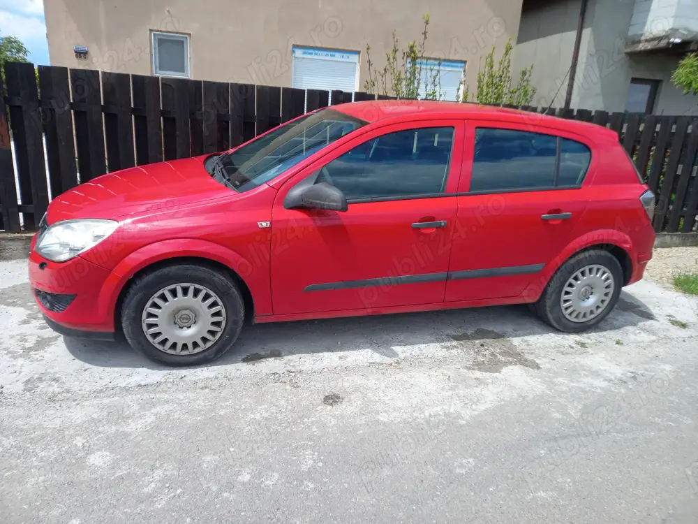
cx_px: 349
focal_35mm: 25
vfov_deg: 54.9
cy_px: 262
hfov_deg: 69.4
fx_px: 504
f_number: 2
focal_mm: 4.6
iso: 25
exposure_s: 1/552
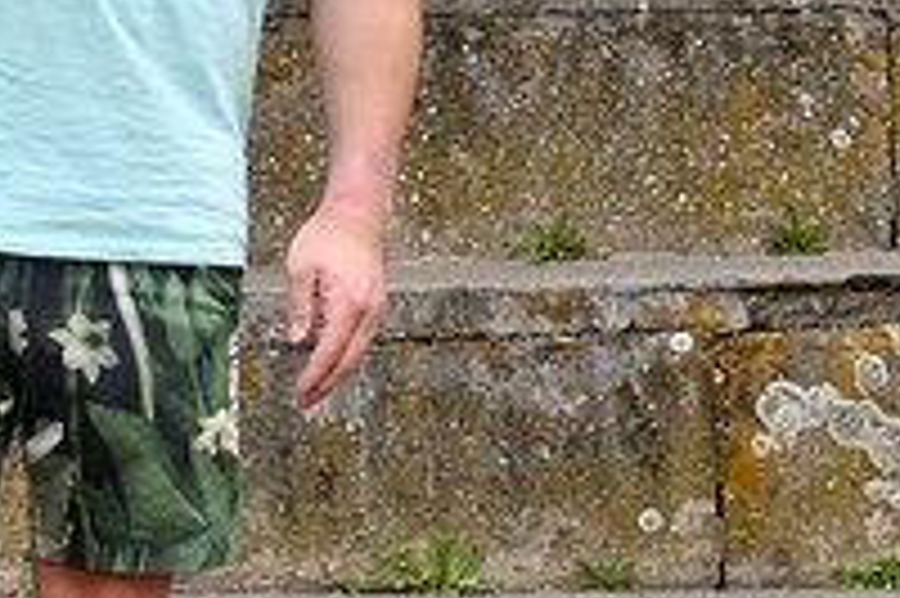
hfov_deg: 9.9
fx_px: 5121
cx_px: 1058
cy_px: -137
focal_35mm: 205
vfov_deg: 6.6
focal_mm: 27
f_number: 5.6
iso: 200
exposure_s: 1/250
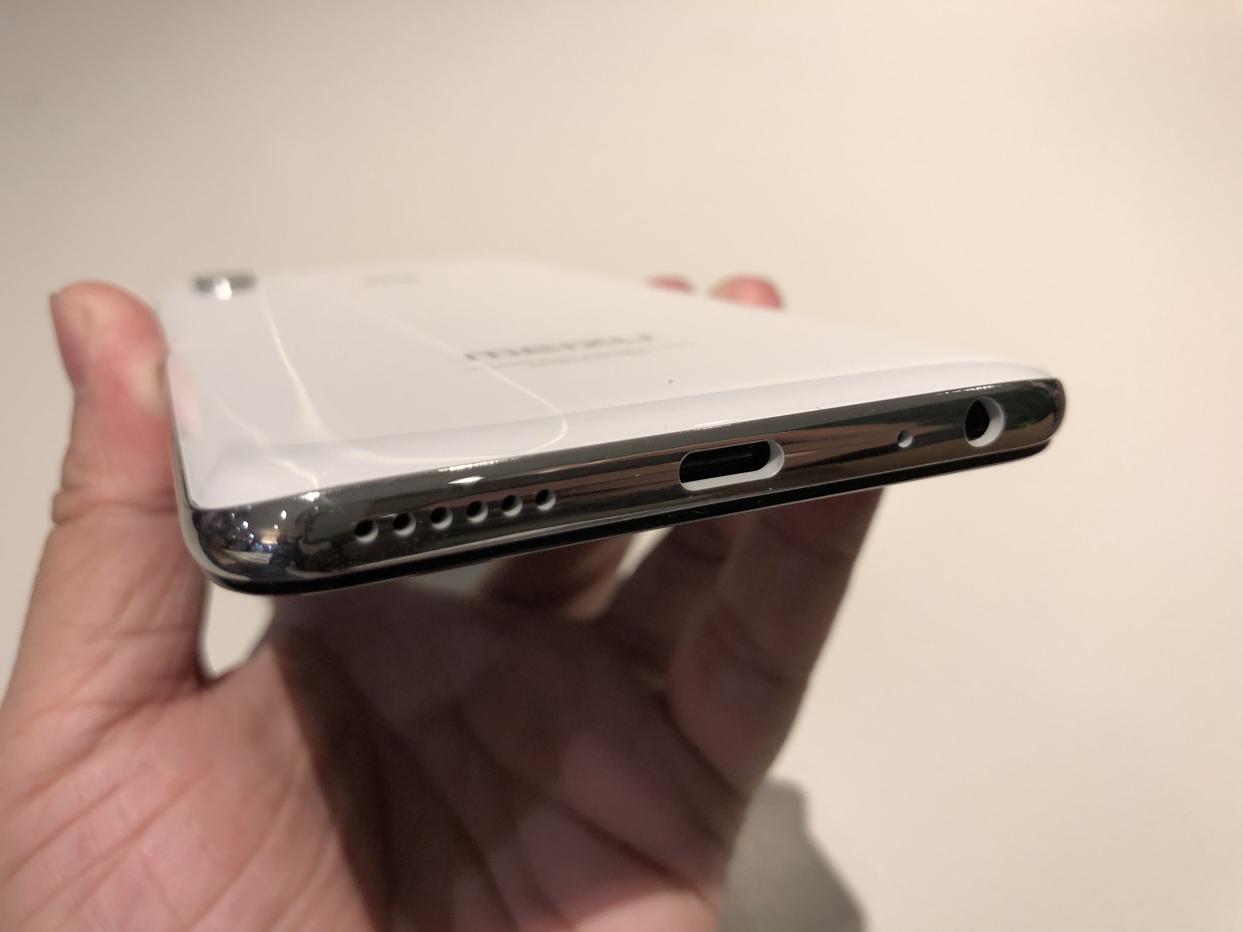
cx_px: 622
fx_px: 1005
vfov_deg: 49.7
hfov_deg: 63.4
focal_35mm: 28
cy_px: 466
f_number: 1.8
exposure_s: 1/33
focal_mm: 4
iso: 32
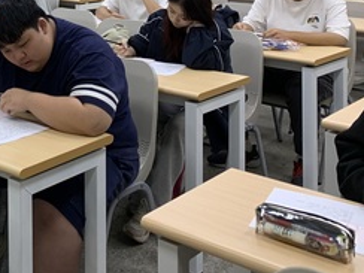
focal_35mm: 64
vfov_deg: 21.4
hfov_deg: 27.9
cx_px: -24
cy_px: -51
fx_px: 673
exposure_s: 1/60
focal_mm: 4.25
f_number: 1.8
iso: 80
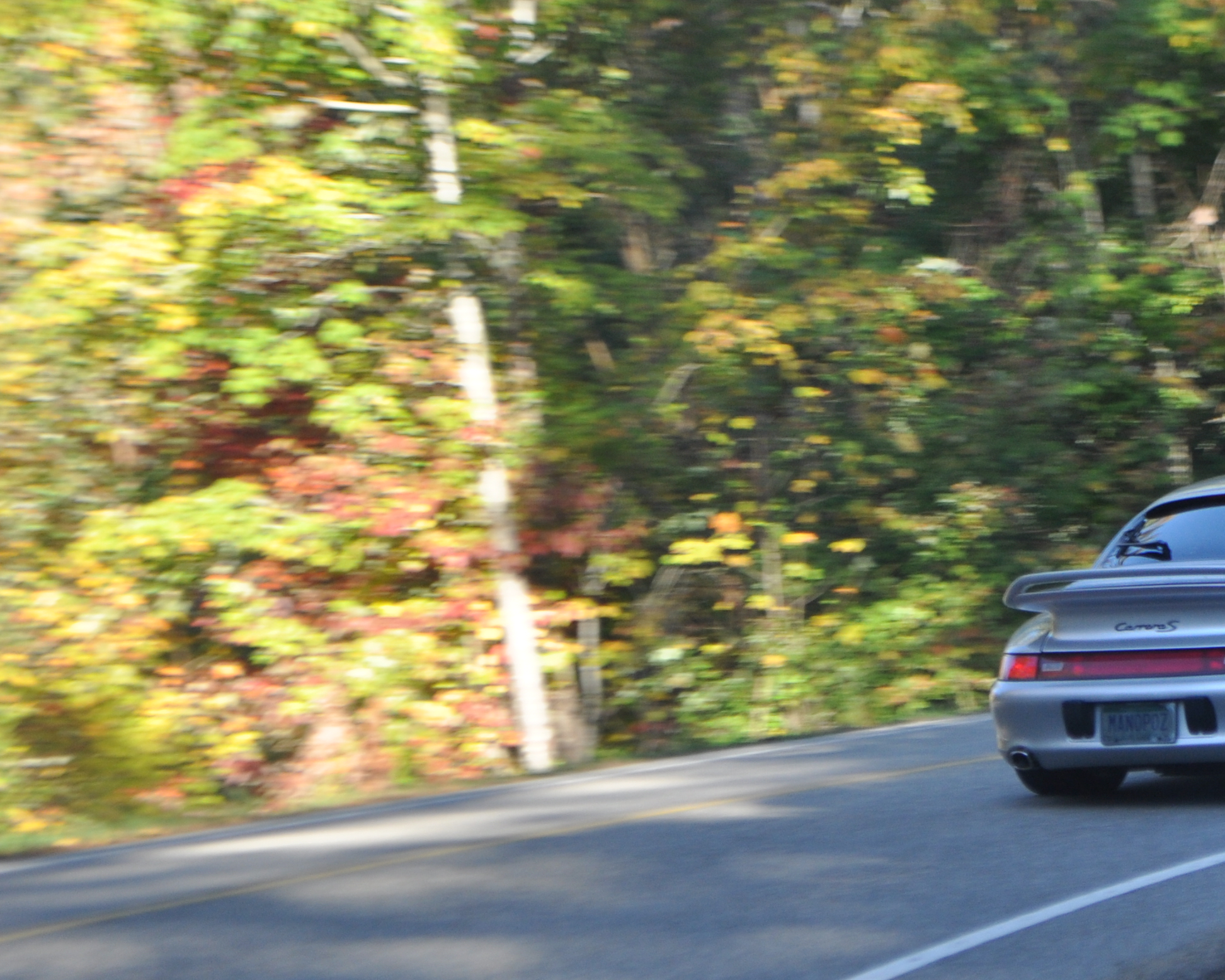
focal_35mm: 155
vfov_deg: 10.0
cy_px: 472
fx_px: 5620
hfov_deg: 12.3
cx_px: 1221
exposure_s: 1/125
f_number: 5.6
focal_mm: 50
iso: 280
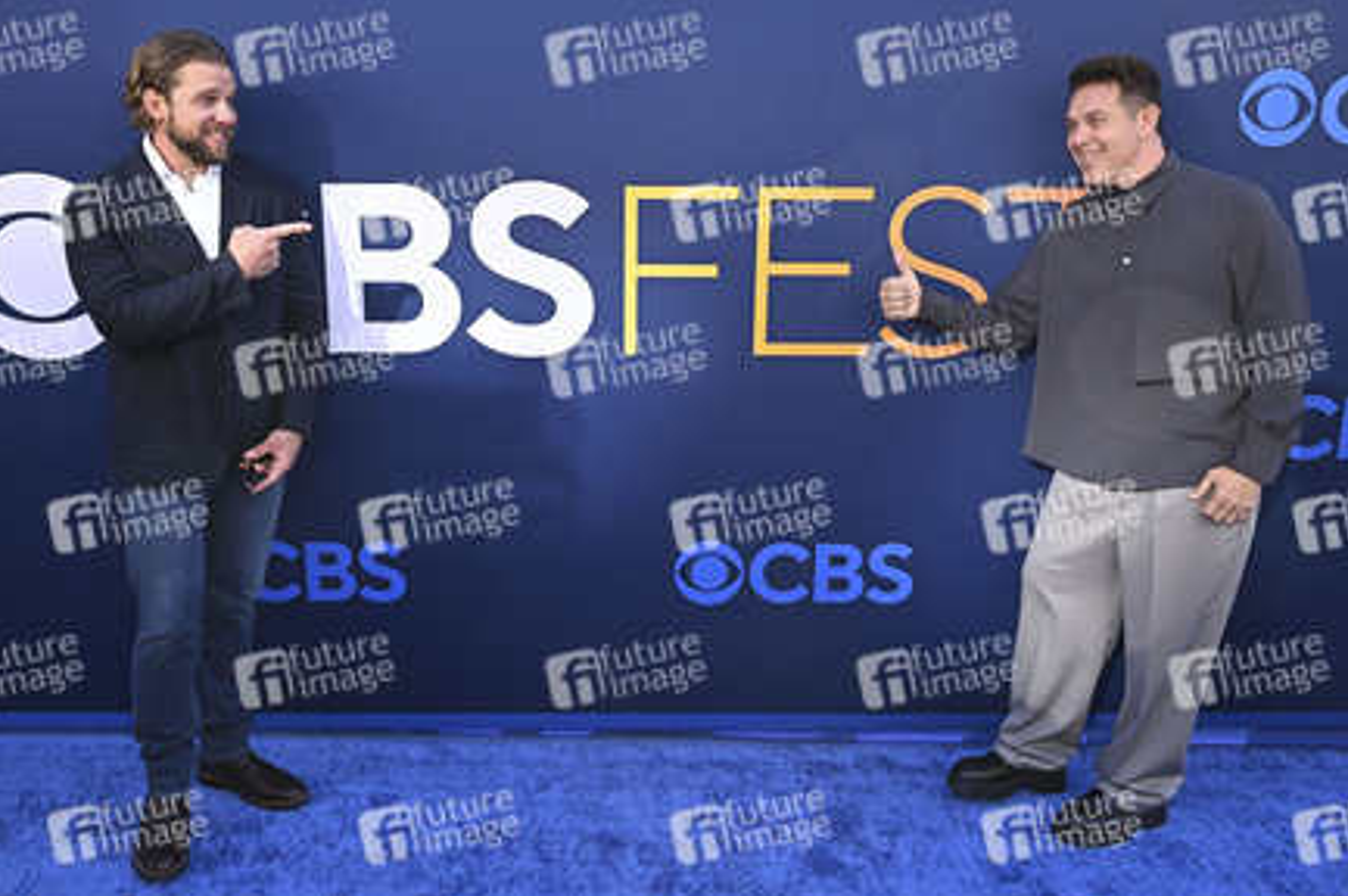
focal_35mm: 25
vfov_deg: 51.2
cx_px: 668
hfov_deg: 71.5
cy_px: 439
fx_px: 935
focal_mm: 24
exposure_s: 1/200
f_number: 5.6
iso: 320
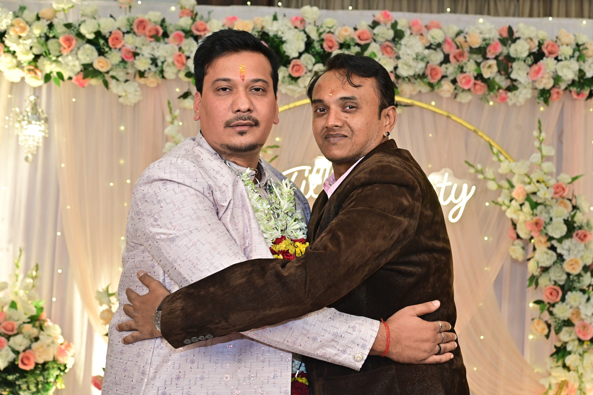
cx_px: 296
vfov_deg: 21.9
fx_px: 1021
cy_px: 198
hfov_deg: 32.4
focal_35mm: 62
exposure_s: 1/200
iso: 1250
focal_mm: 62
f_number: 5.6
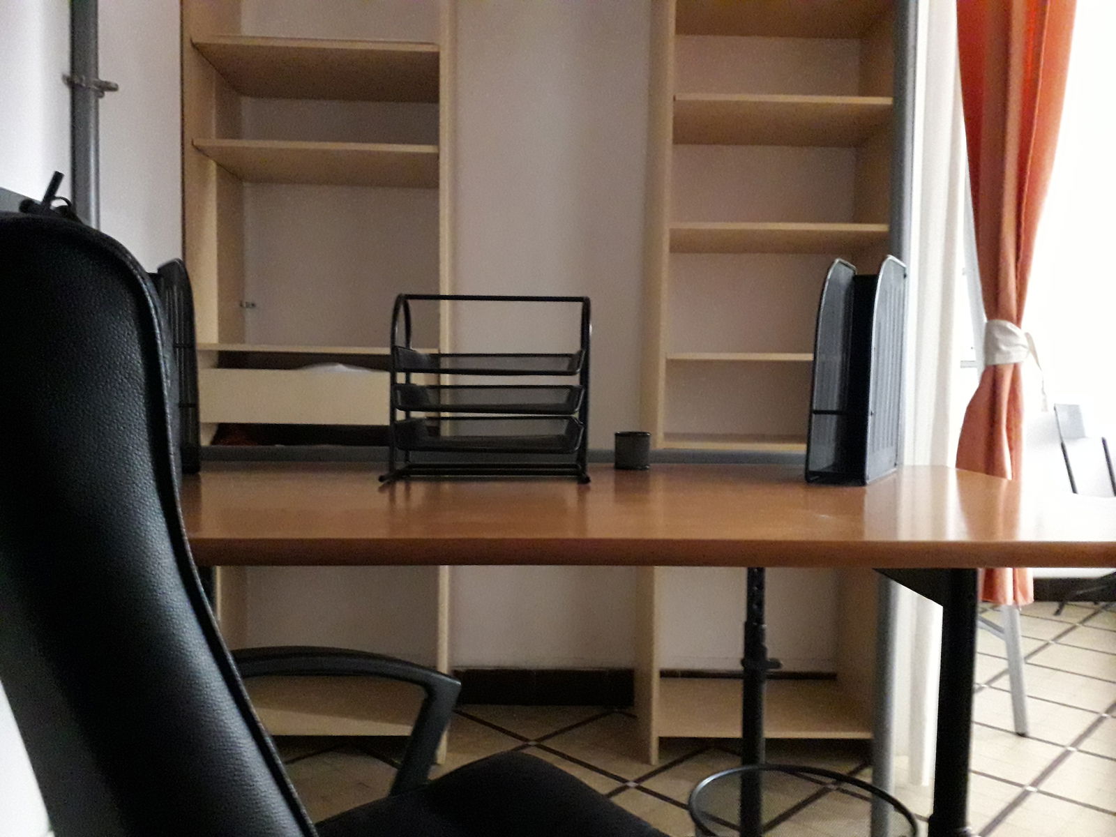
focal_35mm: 27
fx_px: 870
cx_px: 558
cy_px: 418
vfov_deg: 51.4
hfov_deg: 65.3
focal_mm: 3.6
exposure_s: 1/17
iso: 800
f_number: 1.9
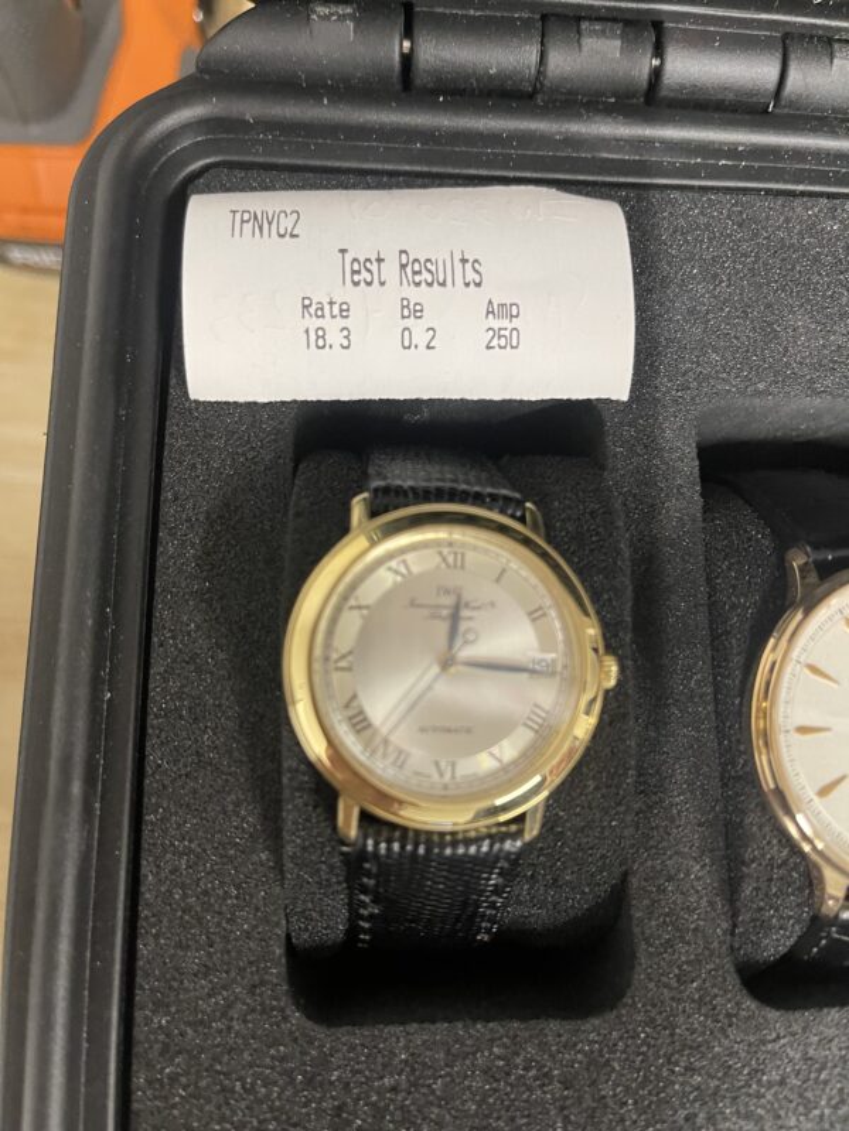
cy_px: 566
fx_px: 818
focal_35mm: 25
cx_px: 424
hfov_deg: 54.9
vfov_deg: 69.4
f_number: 1.6
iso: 400
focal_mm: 5.1
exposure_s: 1/60
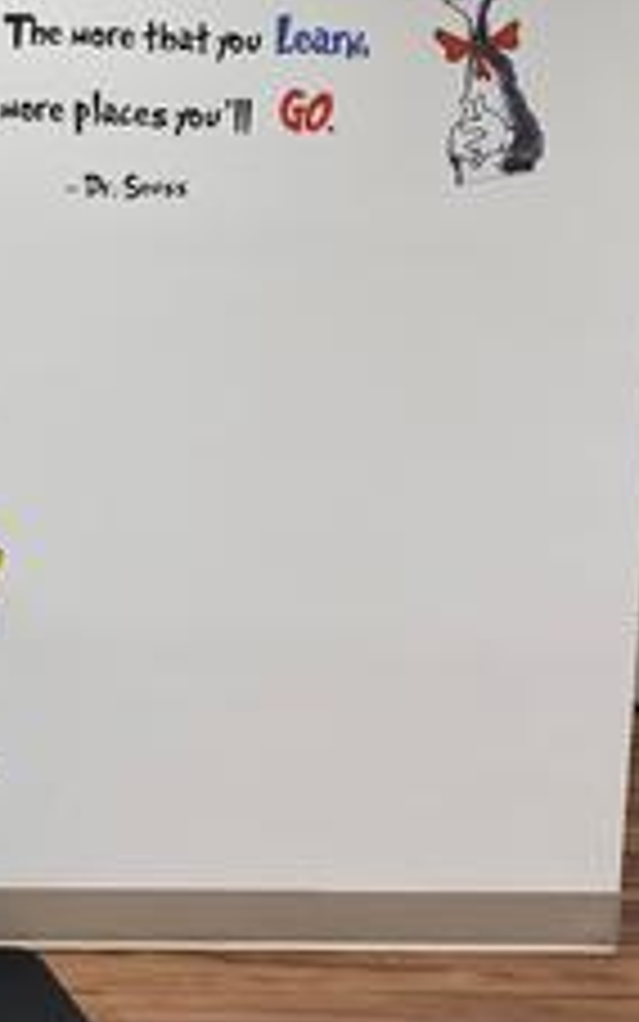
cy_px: 315
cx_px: -578
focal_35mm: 75
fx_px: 2088
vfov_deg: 27.3
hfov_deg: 14.8
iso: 50
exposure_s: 1/120
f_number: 1.8
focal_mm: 4.25
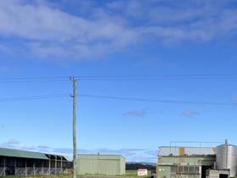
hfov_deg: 27.8
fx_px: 479
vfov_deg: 20.0
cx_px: 115
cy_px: 201
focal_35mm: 70
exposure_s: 1/1869
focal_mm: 3.99
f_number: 1.8
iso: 32
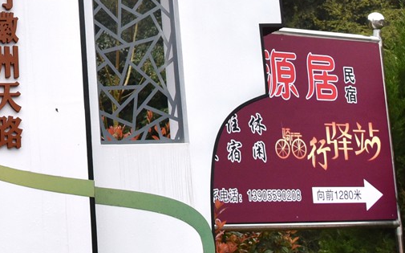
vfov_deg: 12.9
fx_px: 1070
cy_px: -92
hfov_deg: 20.2
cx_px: -74
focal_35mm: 97
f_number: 9
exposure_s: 1/320
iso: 800
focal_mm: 24
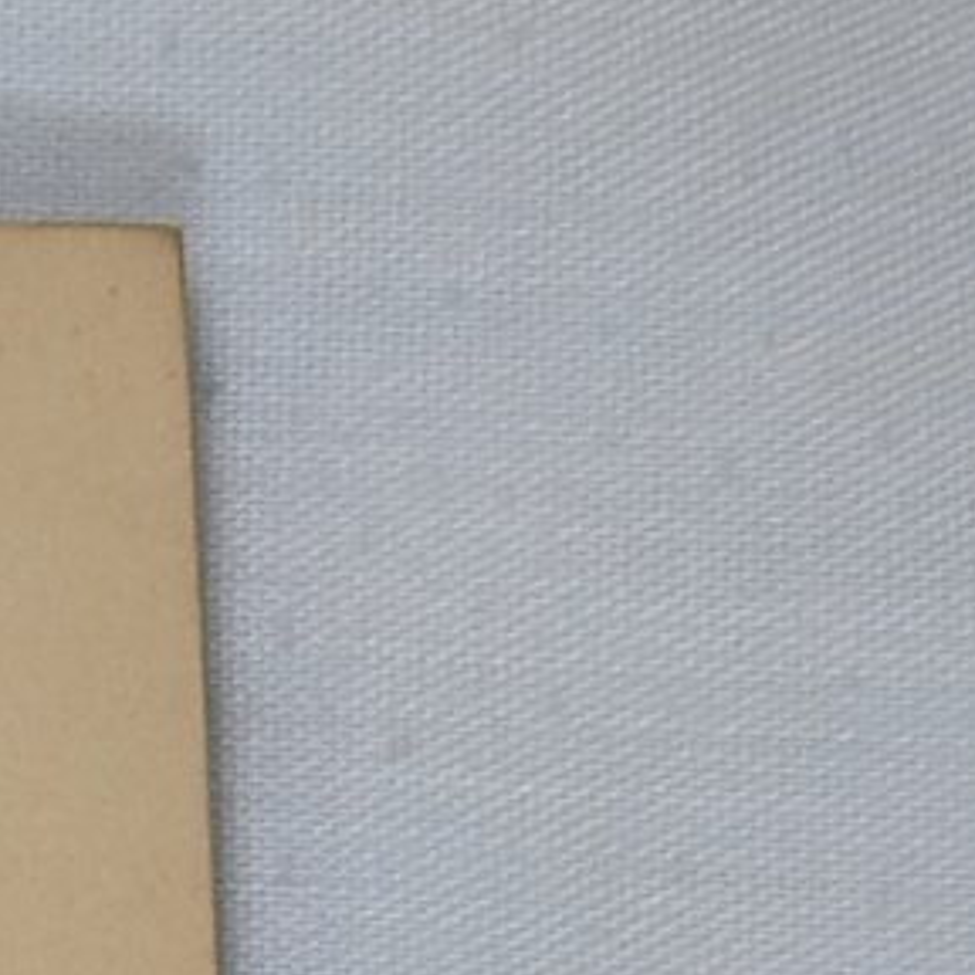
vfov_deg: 7.5
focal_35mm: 227
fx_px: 7234
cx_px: -1573
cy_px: 1633
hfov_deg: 7.1
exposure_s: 1/120
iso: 47
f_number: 1.68
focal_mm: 6.9
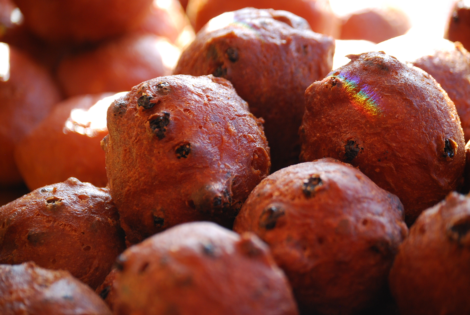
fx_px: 1667
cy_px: 158
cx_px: 235
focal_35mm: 128
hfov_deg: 16.1
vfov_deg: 10.8
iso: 400
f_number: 4.8
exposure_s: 1/125
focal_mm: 85
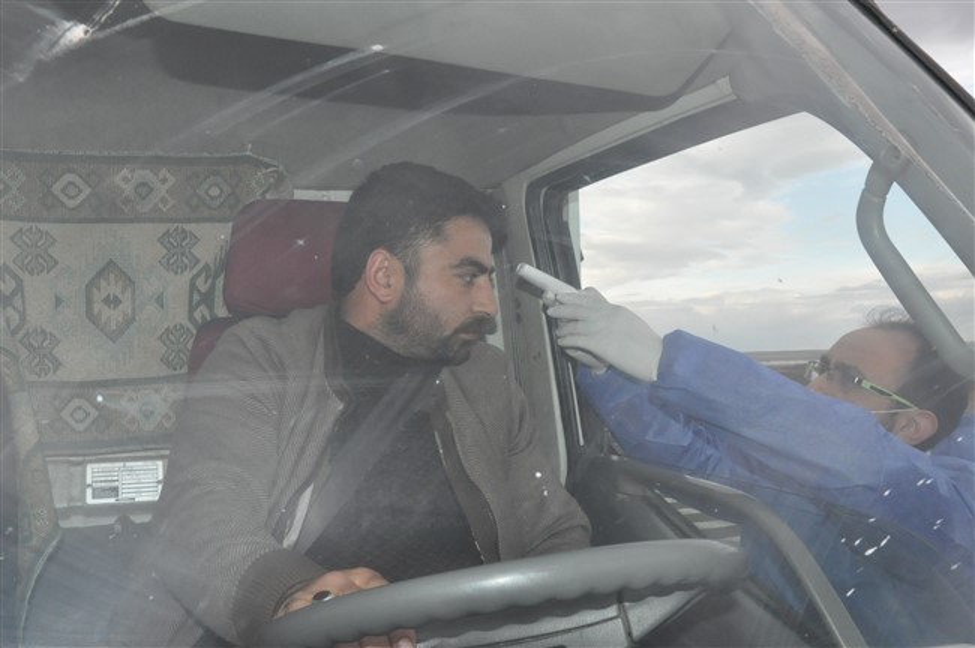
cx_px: 488
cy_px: 324
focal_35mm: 32
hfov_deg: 59.5
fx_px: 852
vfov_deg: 41.6
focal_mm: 21
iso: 2000
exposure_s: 1/200
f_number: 16
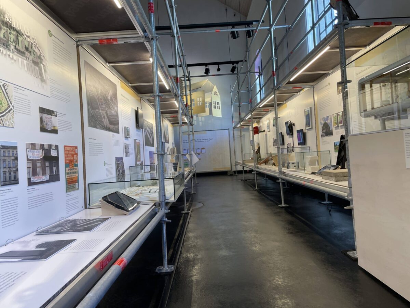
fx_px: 308
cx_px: 205
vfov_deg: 53.1
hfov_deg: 67.3
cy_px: 154
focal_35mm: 26
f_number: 1.6
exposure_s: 1/100
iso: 100
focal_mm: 4.2
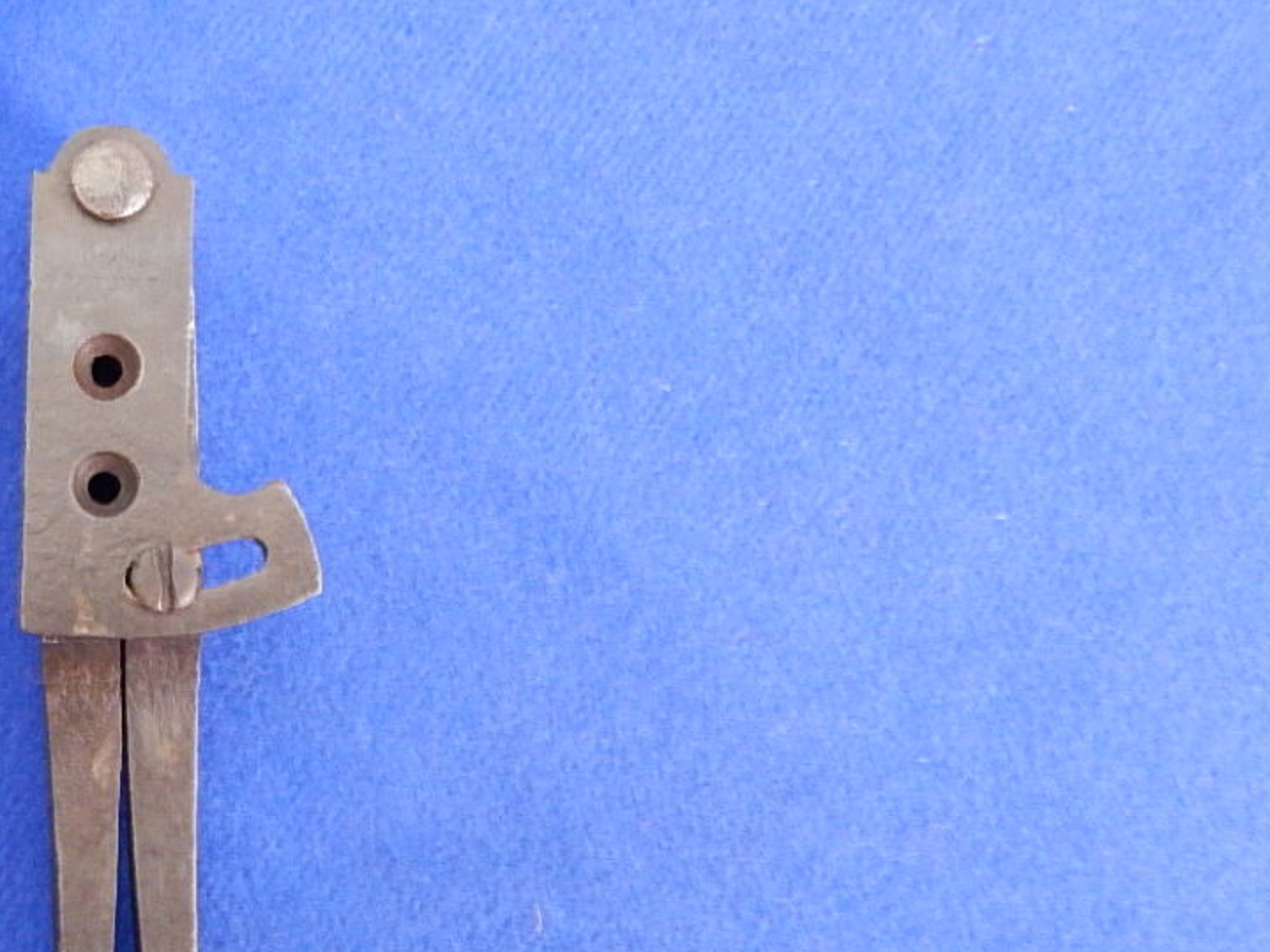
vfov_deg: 30.7
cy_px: 604
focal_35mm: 47
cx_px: 122
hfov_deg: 37.7
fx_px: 1724
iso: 560
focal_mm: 4
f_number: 3
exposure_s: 1/8
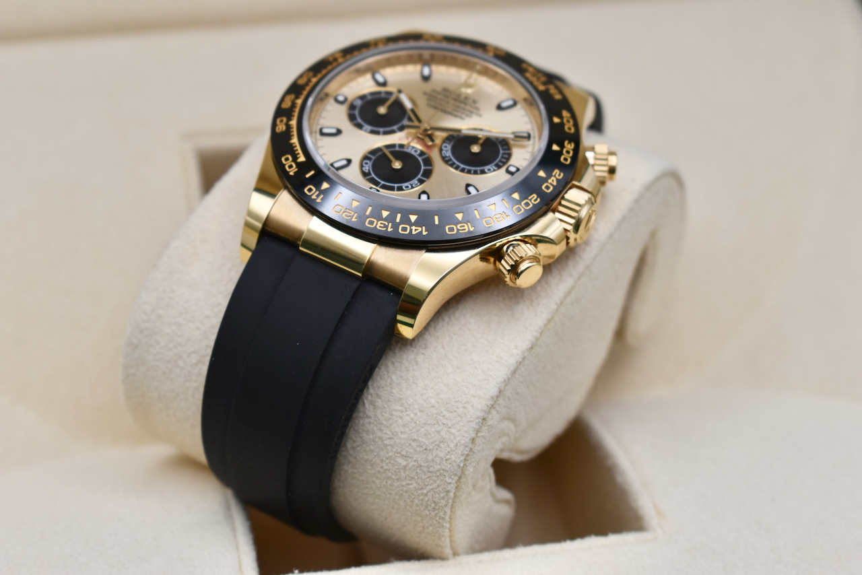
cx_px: 431
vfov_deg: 16.6
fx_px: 1976
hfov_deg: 24.6
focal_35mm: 82
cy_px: 288
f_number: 7.1
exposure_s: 1/125
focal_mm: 55
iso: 400
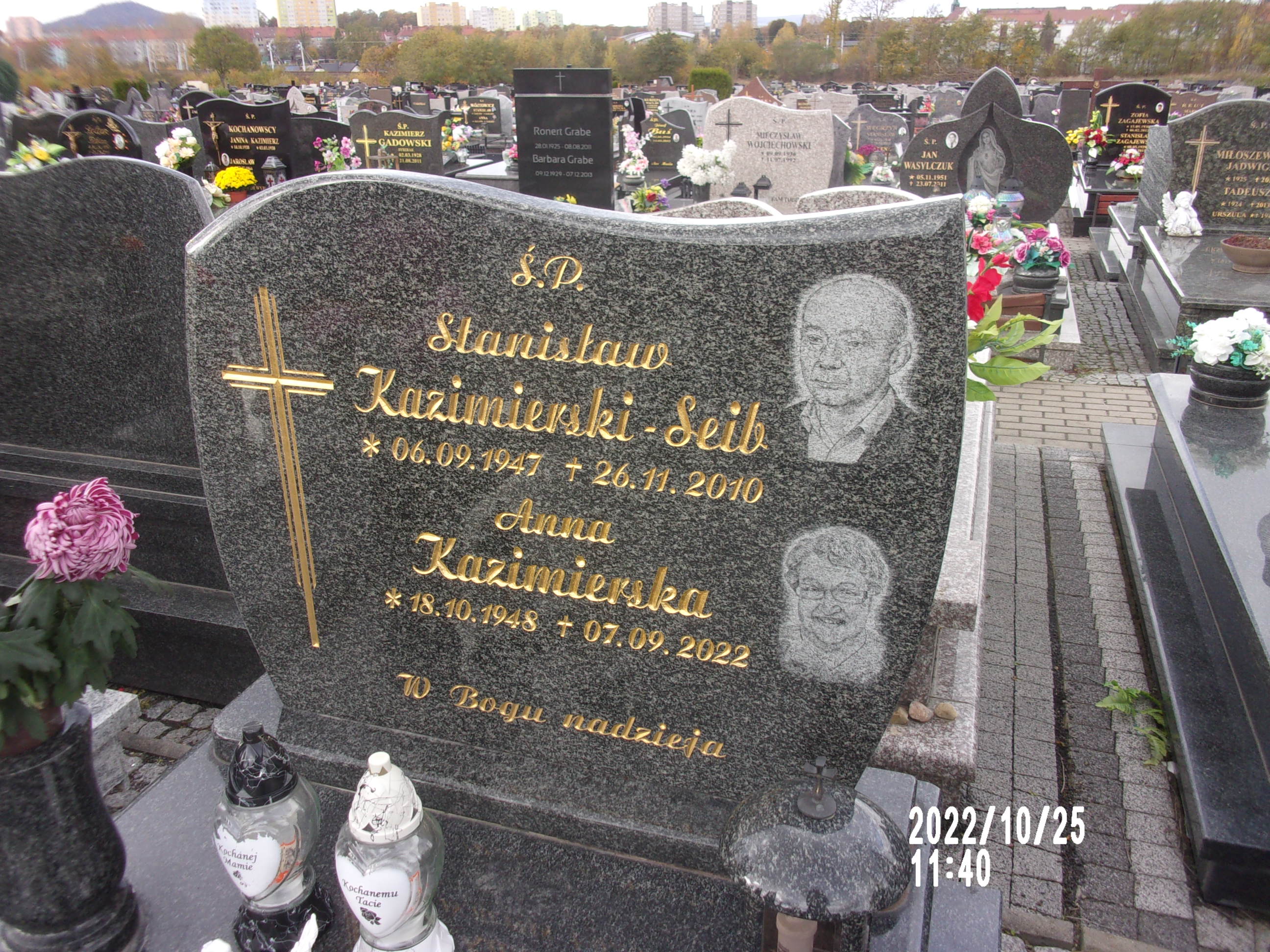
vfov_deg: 49.7
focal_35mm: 28
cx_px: 635
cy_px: 476
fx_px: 1027
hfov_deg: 63.4
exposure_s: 1/70
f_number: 3.9
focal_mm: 5.1
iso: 80
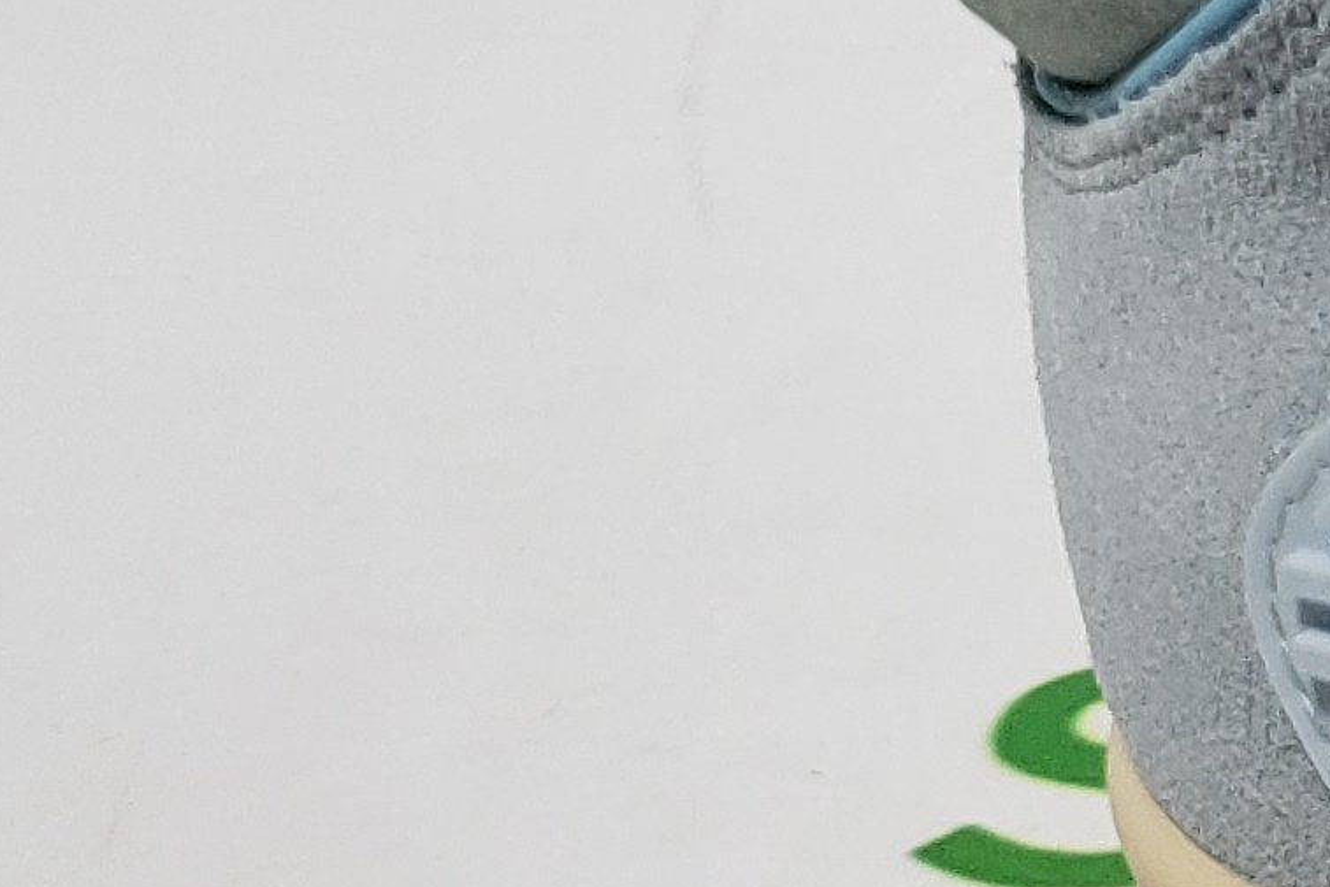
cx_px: 3305
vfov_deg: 9.4
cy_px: -102
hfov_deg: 11.5
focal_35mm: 144
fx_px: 5321
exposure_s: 1/488
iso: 50
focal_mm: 4.3
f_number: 1.5
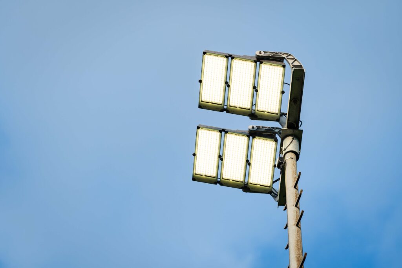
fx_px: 2233
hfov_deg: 10.3
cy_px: 134
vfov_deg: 6.9
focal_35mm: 200
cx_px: 201
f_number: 5
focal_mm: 200
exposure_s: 1/640
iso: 100
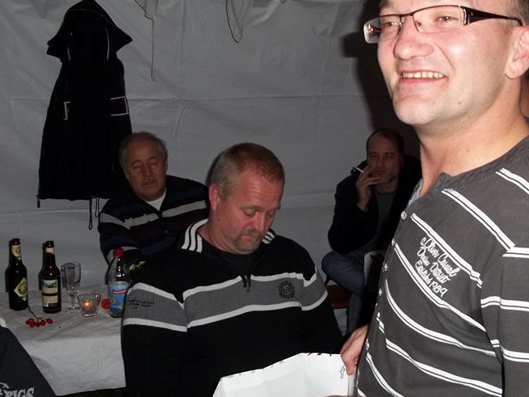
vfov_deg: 32.9
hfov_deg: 43.0
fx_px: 672
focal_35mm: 44
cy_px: 189
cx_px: 267
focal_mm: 6.5
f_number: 3.1
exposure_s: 1/30
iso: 64
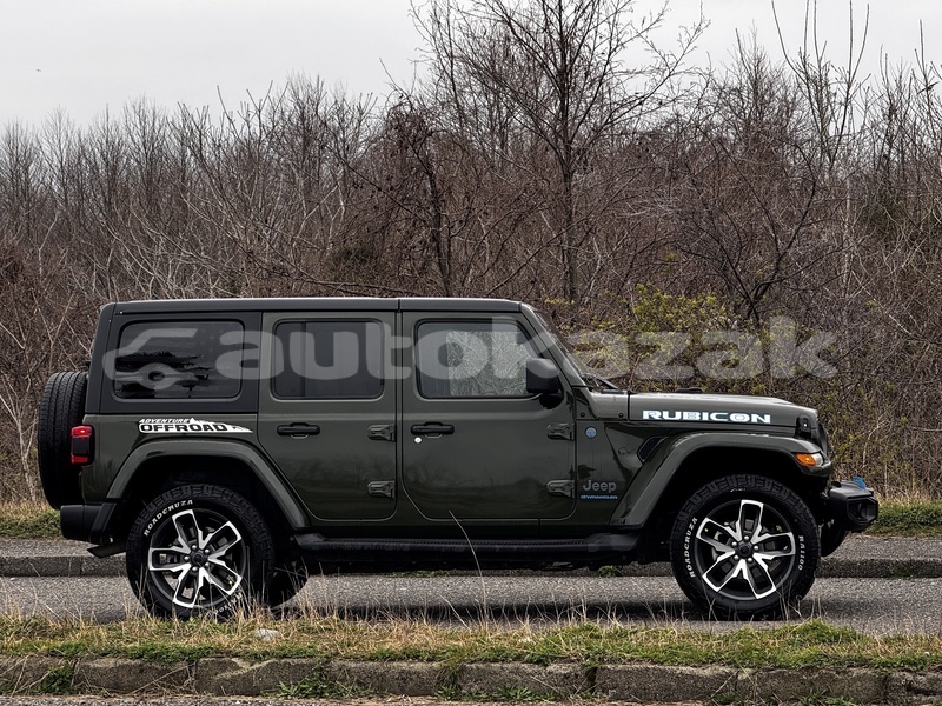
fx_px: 3266
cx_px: 471
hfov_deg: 16.4
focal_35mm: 120
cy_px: 353
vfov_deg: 12.3
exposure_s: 1/155
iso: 50
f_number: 2.8
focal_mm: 15.66
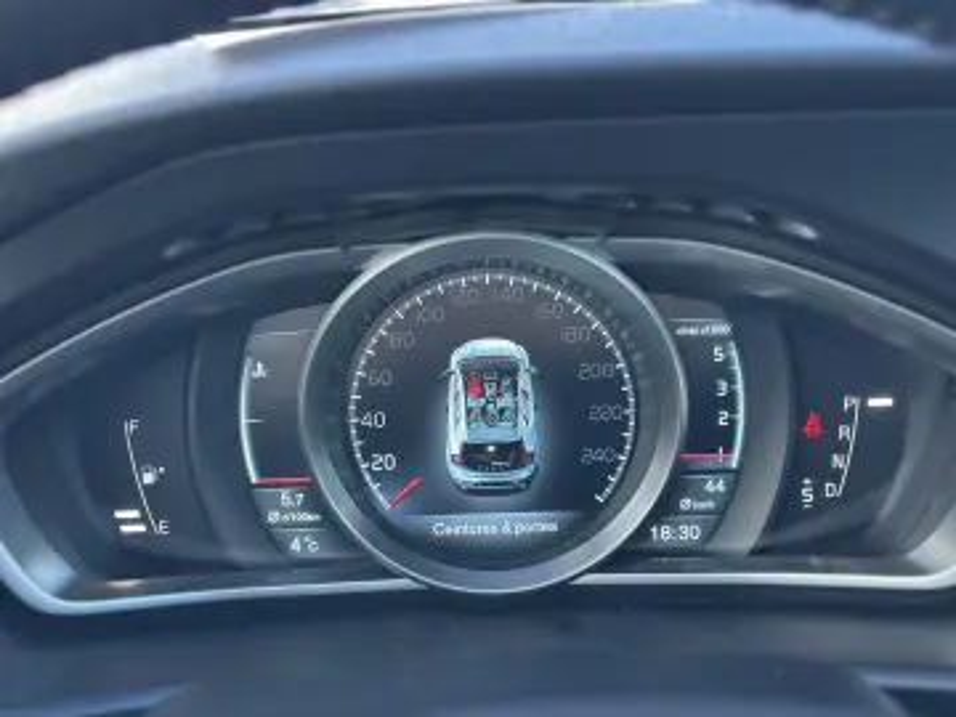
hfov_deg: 39.7
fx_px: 1326
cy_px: 358
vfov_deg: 30.3
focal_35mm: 48
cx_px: 478
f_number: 1.78
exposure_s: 1/90
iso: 125
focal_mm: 6.86
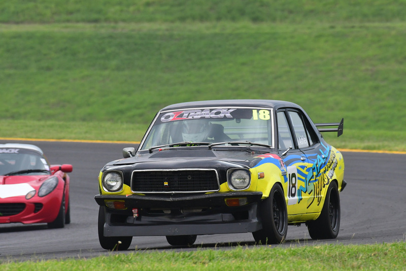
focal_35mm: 630
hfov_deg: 3.3
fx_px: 7107
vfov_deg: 2.2
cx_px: 203
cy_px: 136
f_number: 10
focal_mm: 420
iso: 1000
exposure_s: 1/640
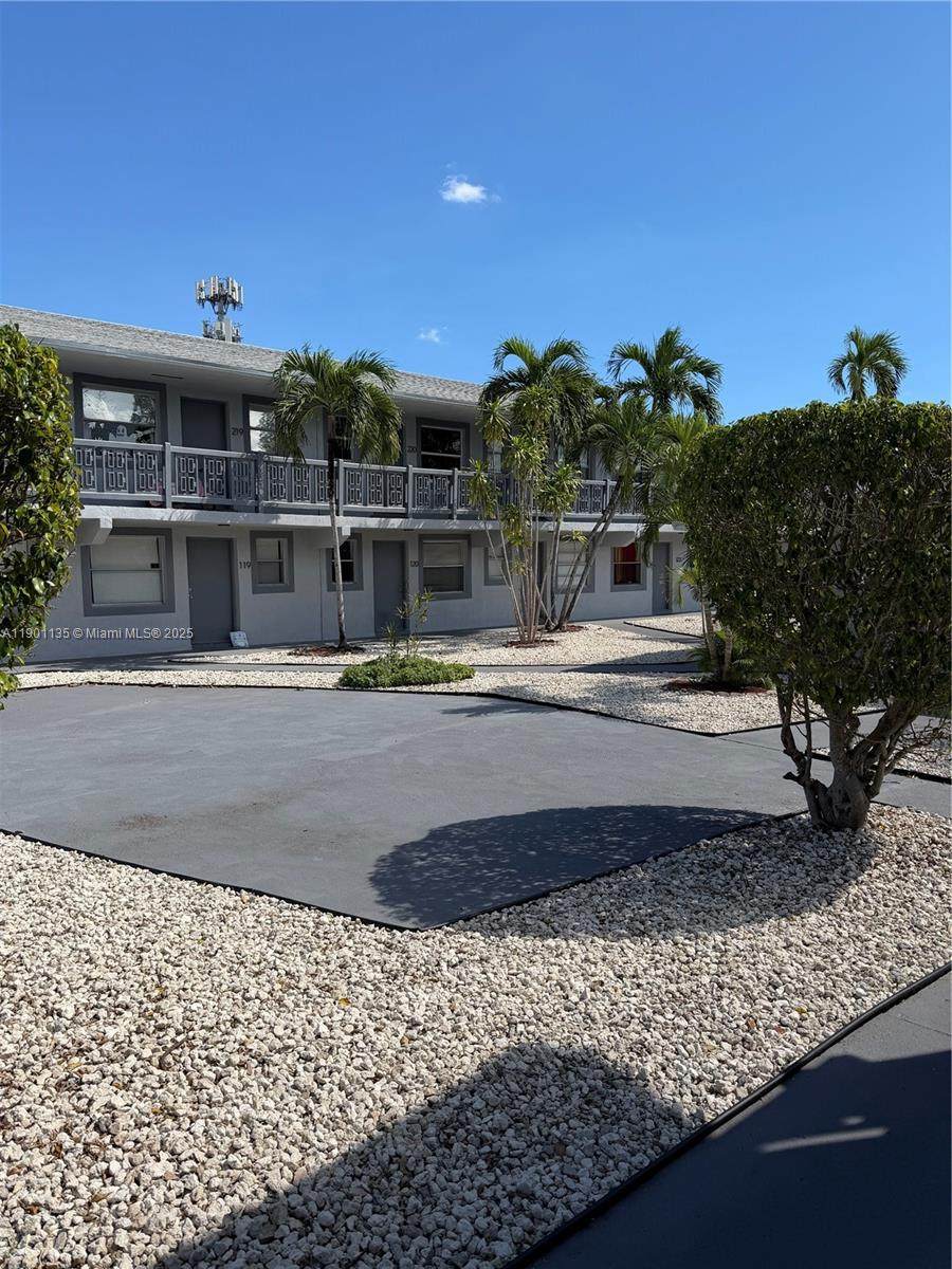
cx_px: 476
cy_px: 634
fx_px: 880
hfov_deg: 56.8
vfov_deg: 71.6
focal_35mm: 24
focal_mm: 6.76
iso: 80
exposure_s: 1/4975
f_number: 1.78
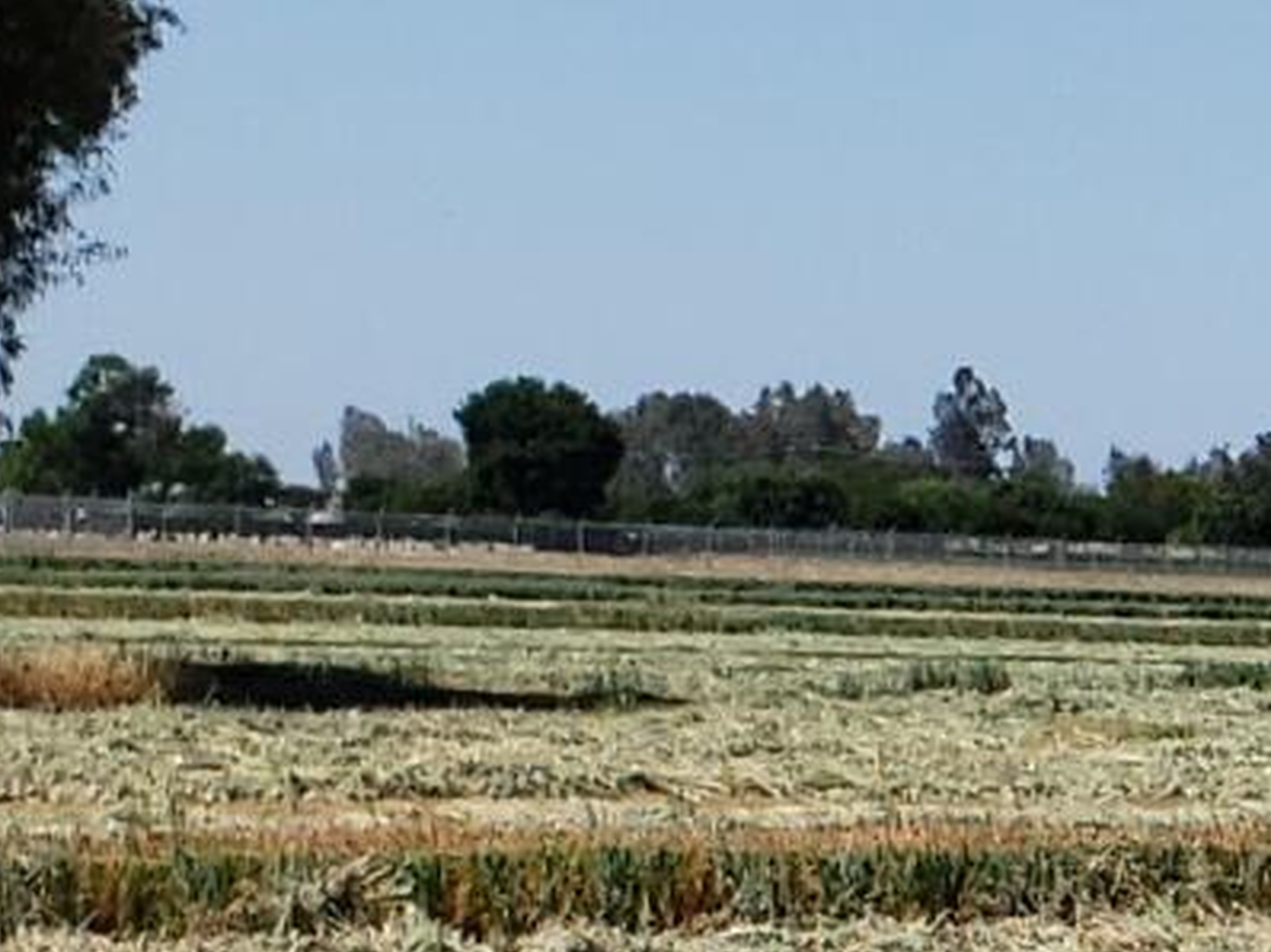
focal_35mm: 196
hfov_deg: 9.0
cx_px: 3209
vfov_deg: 7.5
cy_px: 1342
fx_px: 7192
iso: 50
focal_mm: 4.3
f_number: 2.4
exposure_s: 1/1989
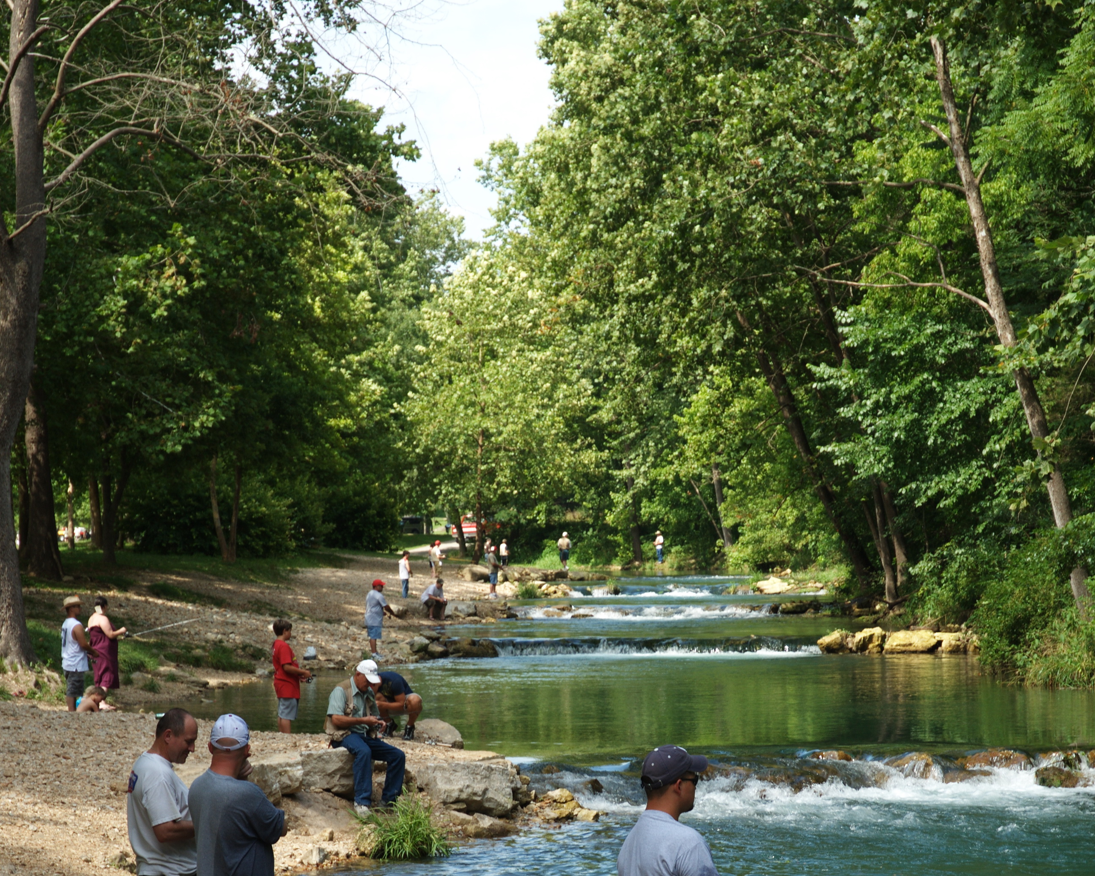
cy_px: 724
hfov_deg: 16.5
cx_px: 550
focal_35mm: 117
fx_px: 3783
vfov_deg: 13.1
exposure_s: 1/125
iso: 100
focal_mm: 55
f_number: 6.3
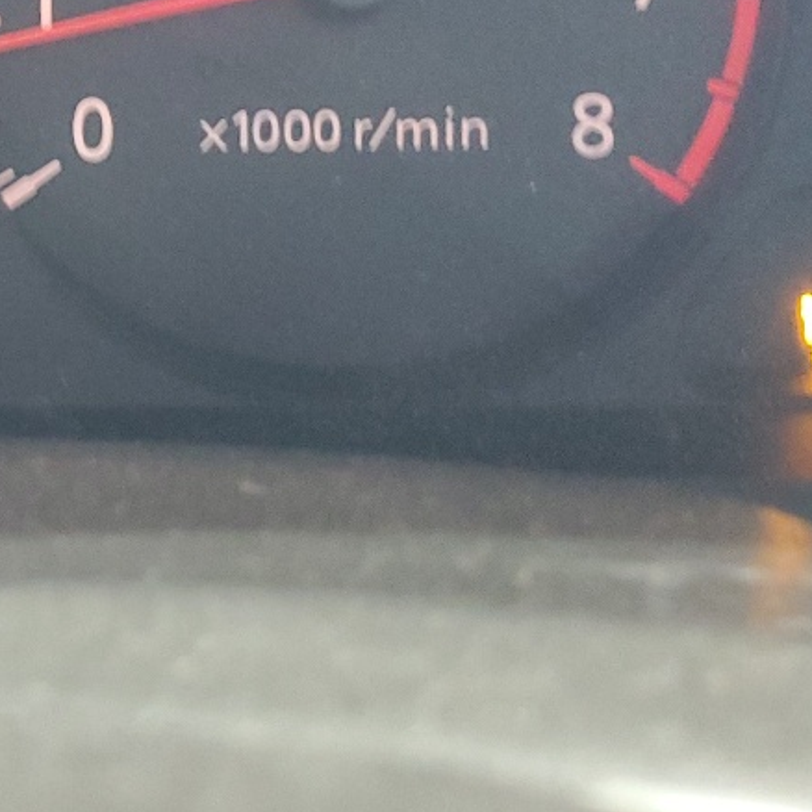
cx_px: -211
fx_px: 2229
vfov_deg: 20.3
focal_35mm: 84
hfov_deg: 19.2
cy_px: 93
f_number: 1.5
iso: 294
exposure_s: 1/17
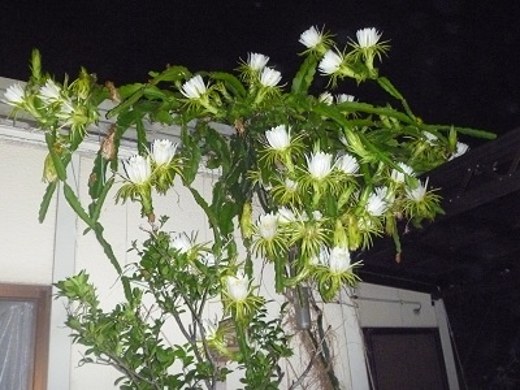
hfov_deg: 52.6
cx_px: 260
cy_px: 195
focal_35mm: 35
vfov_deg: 40.7
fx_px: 526
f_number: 3.5
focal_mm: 6.3
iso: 1000
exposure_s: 1/30
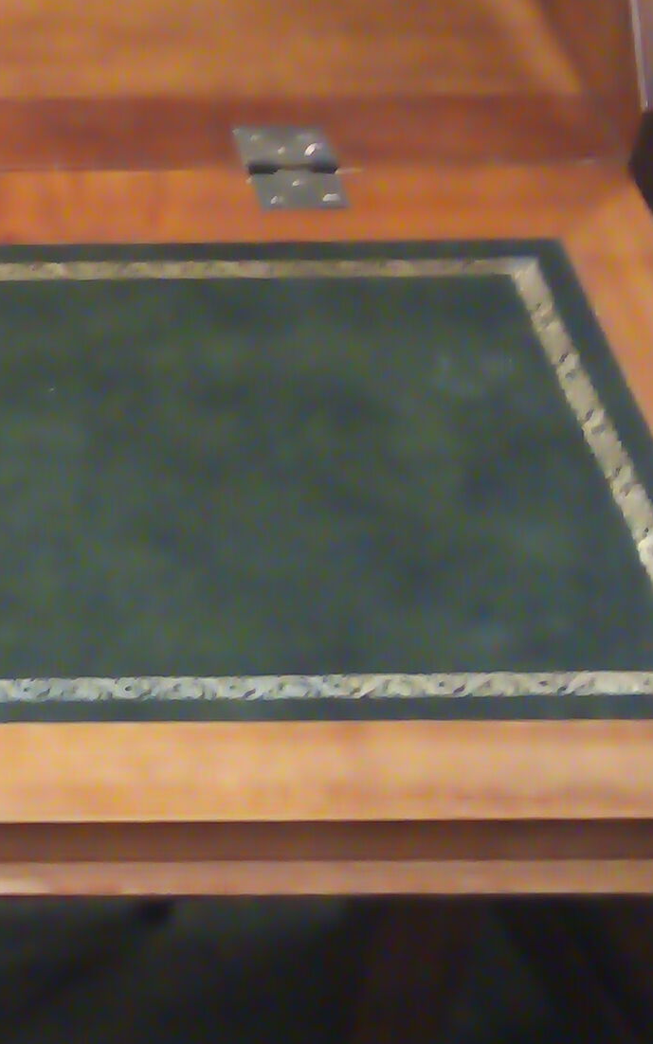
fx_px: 3188
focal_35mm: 112
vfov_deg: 18.6
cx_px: -450
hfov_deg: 11.0
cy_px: 567
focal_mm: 4.52
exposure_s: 1/12.5
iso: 736
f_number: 2.2
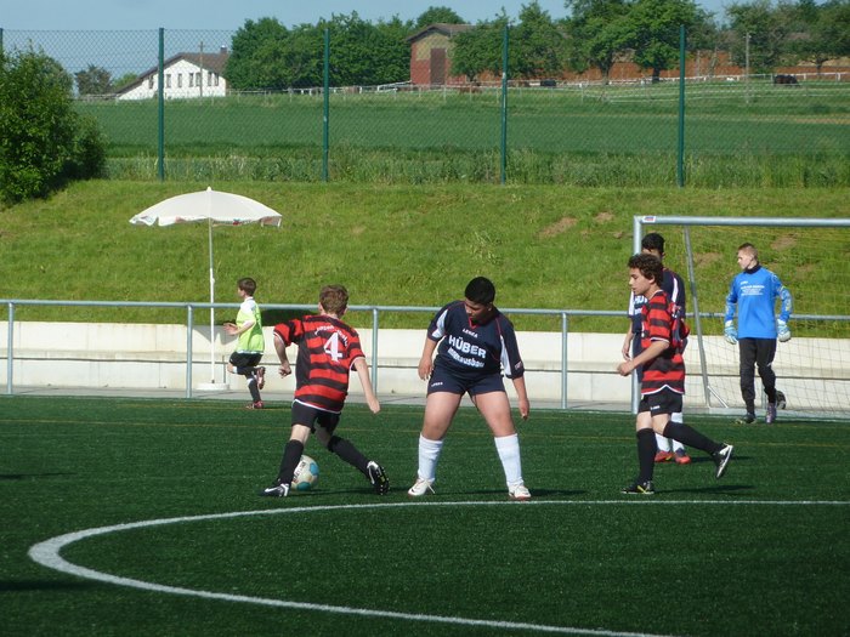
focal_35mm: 300
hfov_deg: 6.6
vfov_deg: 5.0
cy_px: 318
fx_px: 7367
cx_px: 425
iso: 80
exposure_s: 1/400
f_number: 4.9
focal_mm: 49.2
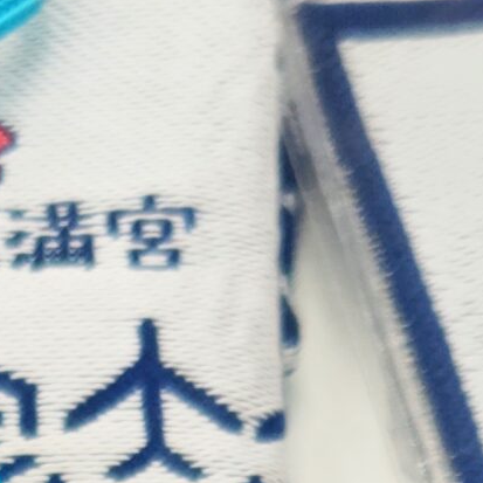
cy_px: 1299
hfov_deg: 13.0
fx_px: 1989
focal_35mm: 126
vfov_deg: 10.8
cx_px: -257
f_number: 1.9
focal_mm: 5.56
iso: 50
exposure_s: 1/144
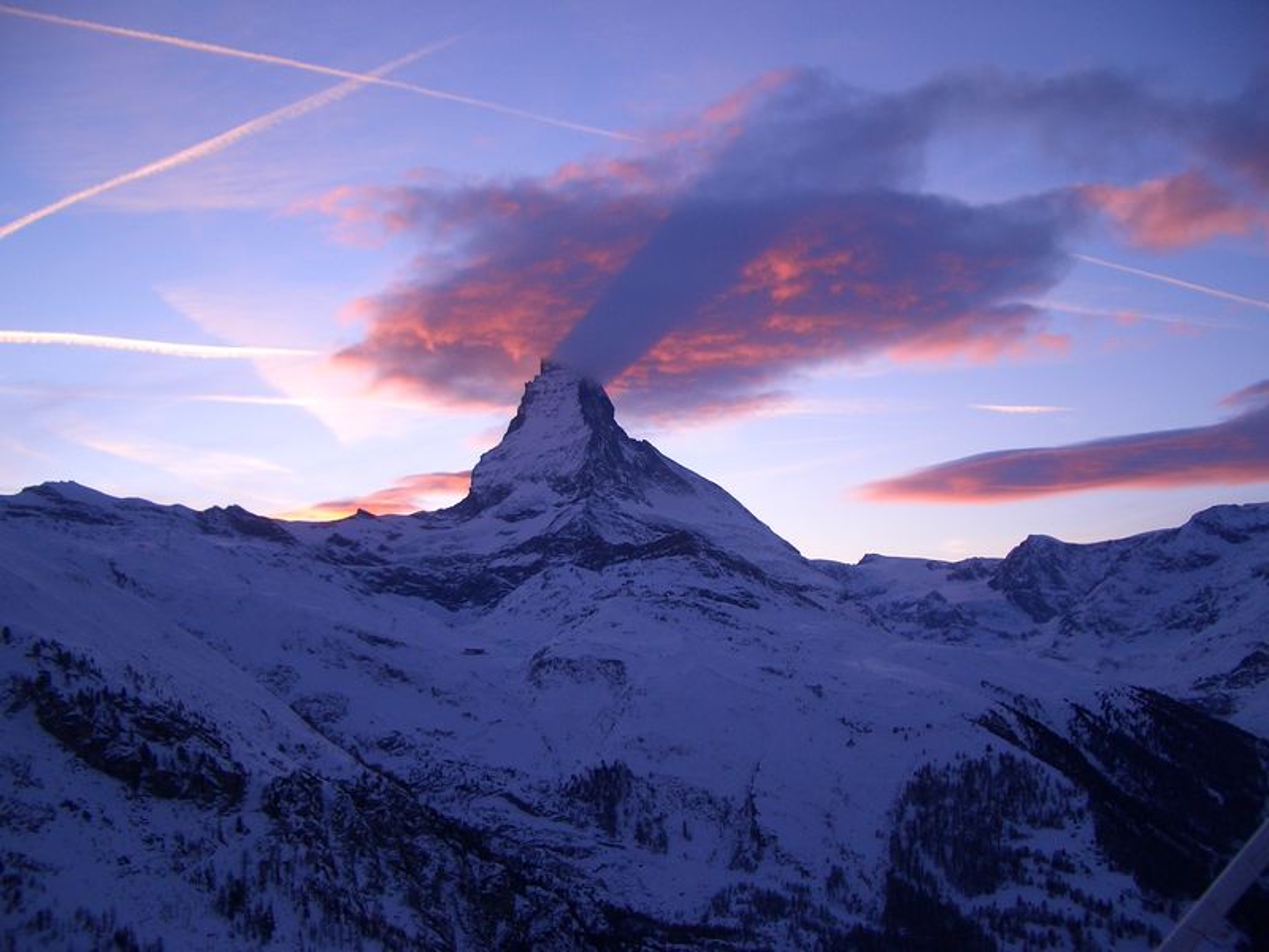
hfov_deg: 52.6
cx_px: 634
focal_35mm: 35
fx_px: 1283
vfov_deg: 40.7
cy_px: 476
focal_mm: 5.8
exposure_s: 1/160
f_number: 2.6
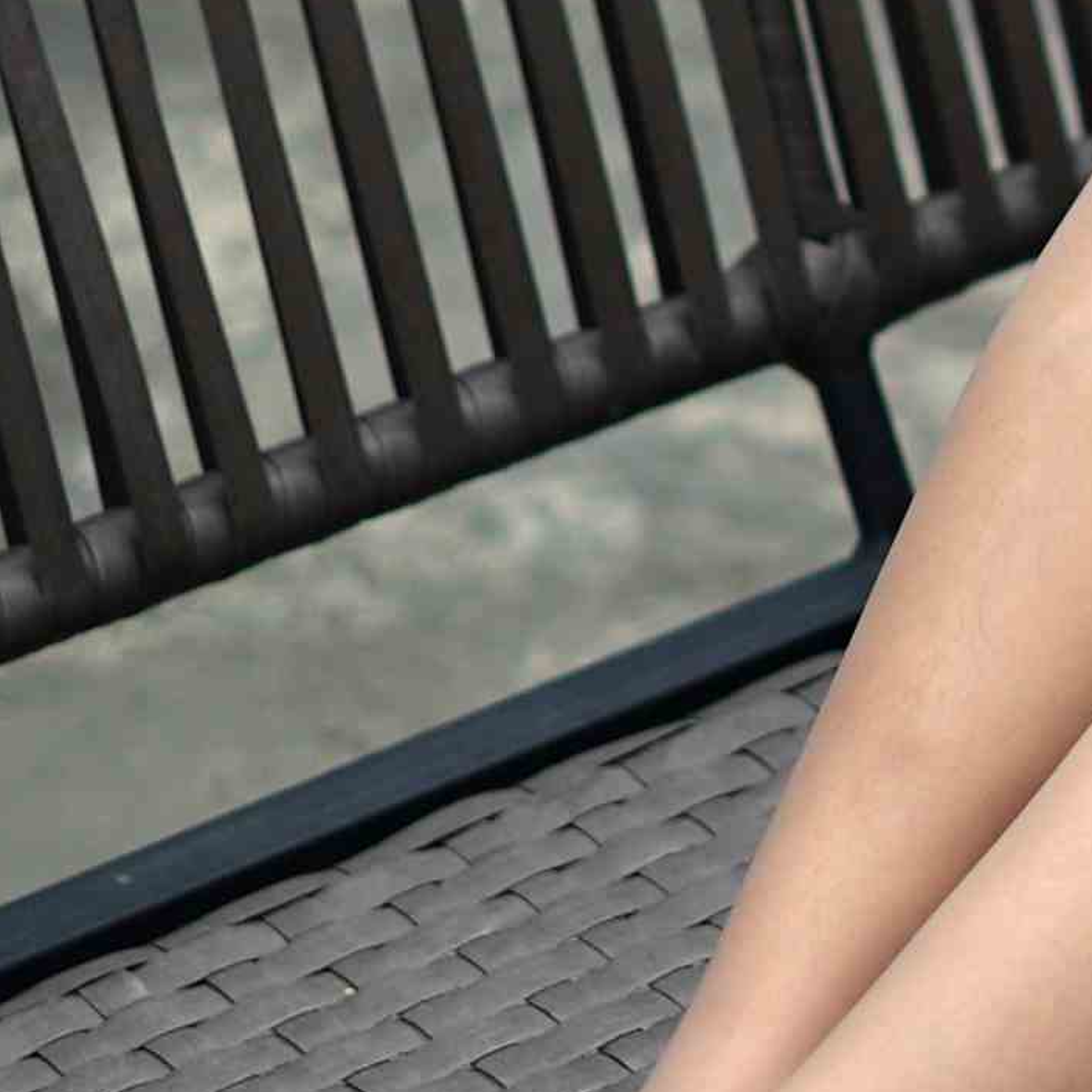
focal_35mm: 256
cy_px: -127
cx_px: 1587
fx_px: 9137
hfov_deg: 6.8
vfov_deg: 6.8
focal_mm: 50
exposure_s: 1/1600
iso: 64
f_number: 1.8
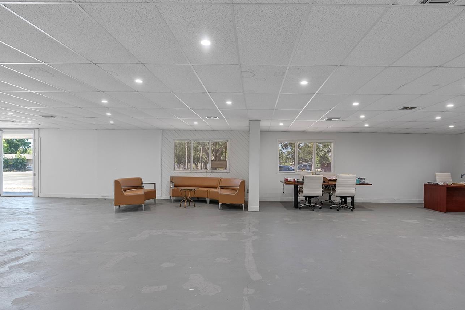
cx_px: 249
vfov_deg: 61.9
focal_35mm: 20
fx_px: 258
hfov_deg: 83.8
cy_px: 168
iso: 400
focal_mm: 16
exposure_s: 1/3
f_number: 8
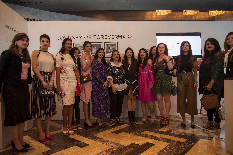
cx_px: 116
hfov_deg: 73.7
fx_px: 155
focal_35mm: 24
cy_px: 78
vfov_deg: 53.2
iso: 800
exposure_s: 1/50
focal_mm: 24
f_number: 3.5
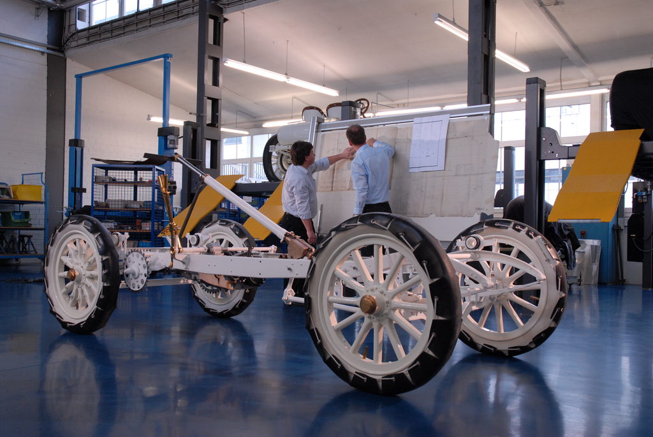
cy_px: 218
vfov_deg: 35.6
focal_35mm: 38
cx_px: 326
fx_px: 681
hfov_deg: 51.2
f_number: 6.3
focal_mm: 25
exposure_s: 1/30
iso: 400
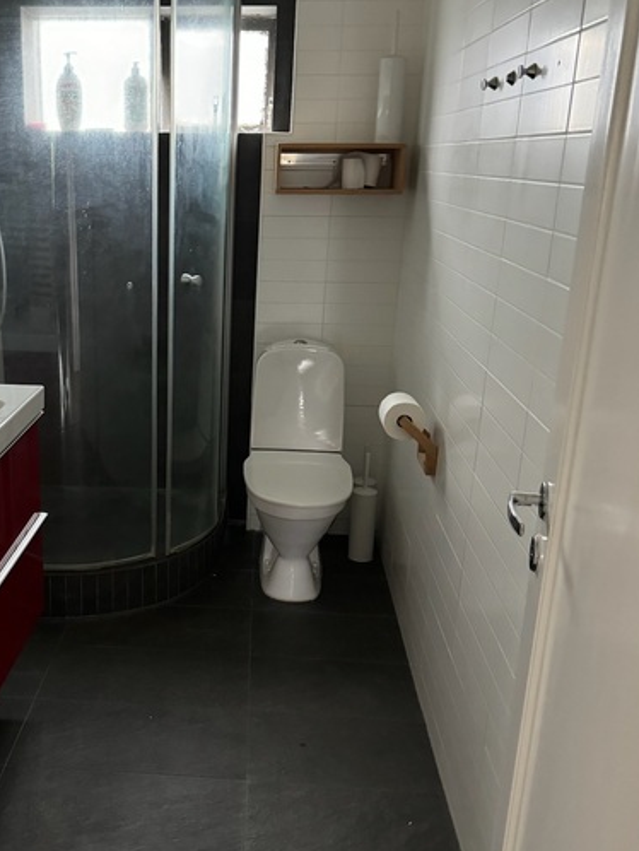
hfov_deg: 38.0
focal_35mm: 37
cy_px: 460
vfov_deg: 50.1
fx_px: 910
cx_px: 186
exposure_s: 1/47
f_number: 1.78
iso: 800
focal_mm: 6.76
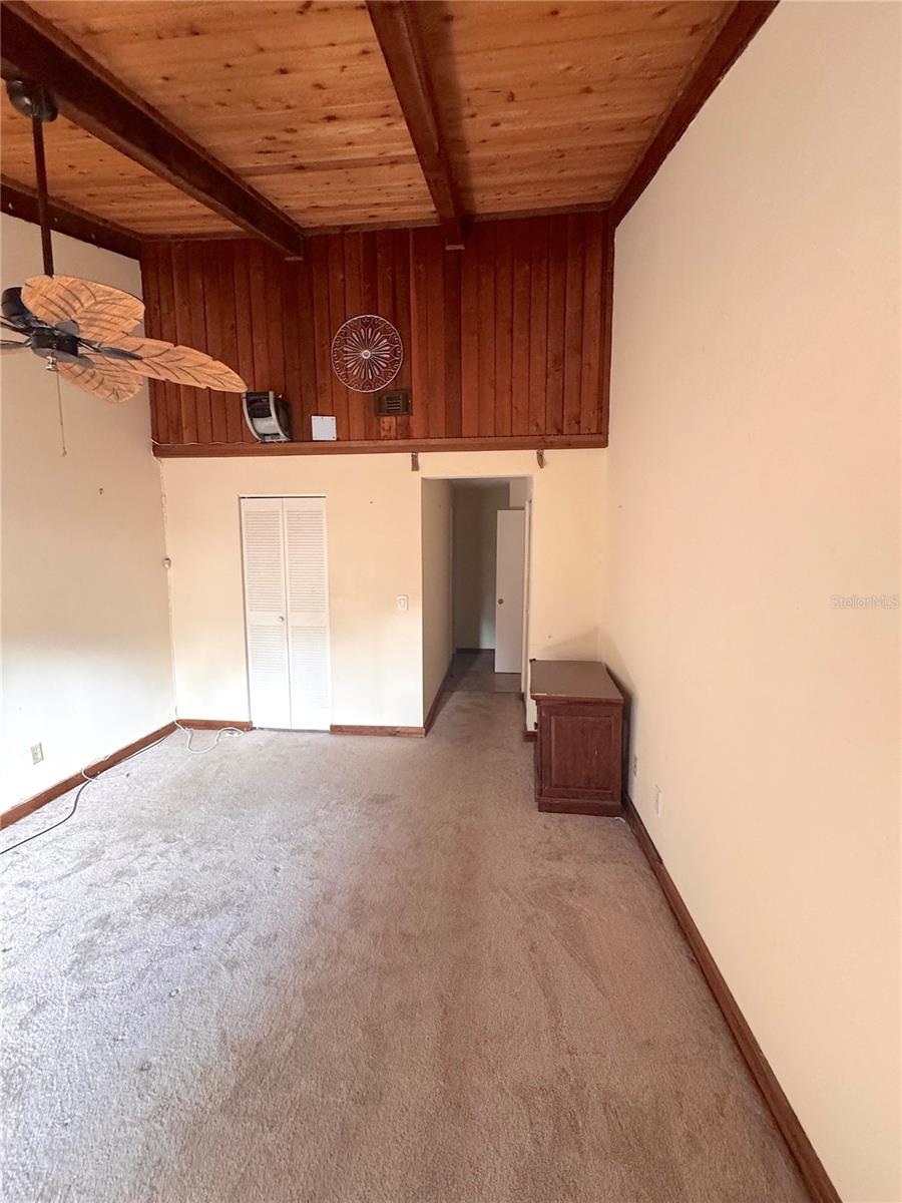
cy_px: 602
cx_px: 451
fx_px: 486
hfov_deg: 85.7
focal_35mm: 14
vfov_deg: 102.1
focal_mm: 2.22
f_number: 2.2
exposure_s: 1/60
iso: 400
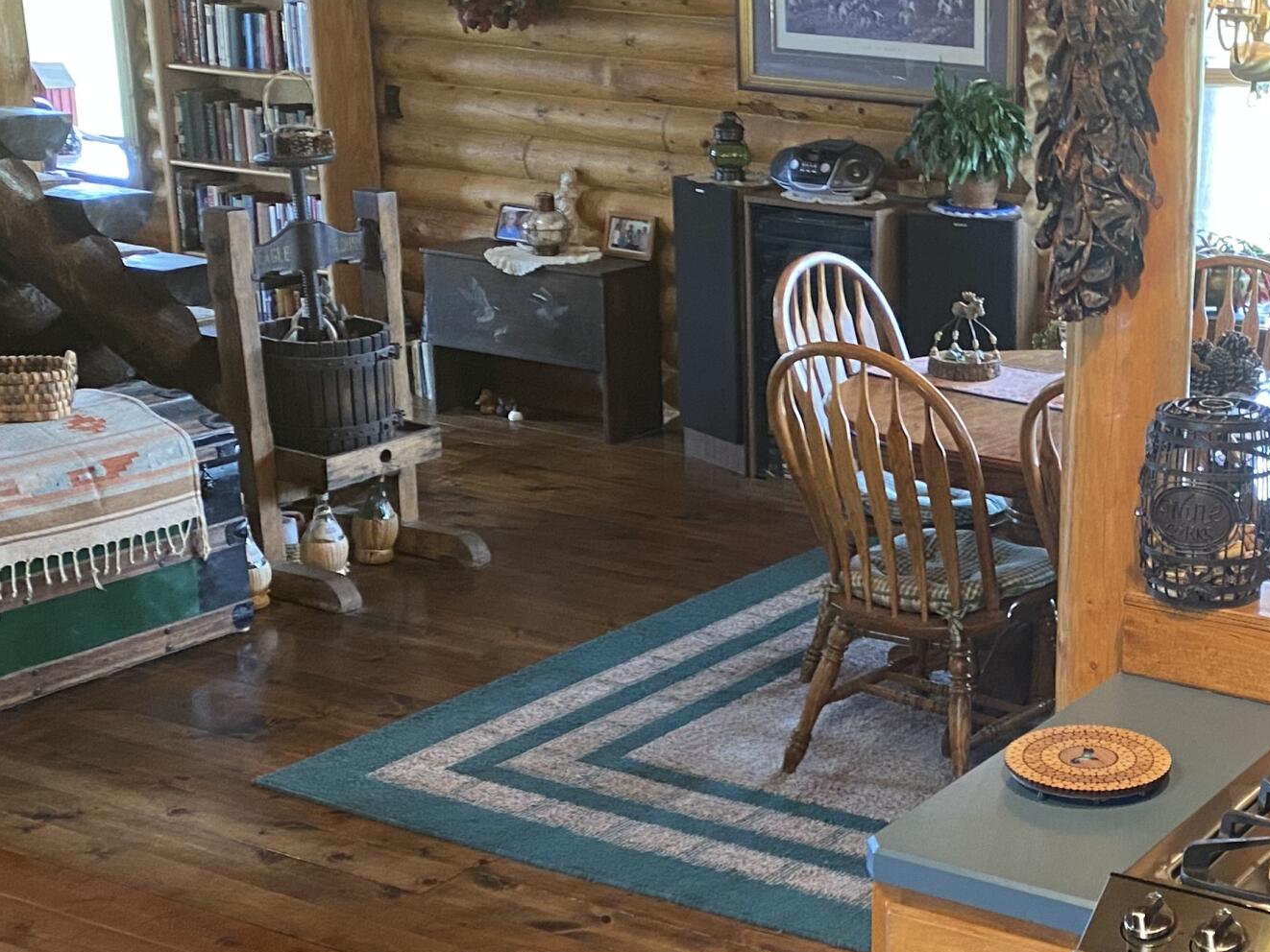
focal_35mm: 59
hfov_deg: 31.2
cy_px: 610
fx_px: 2165
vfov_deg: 24.7
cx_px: 1148
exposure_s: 1/60
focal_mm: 4.25
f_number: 1.8
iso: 250
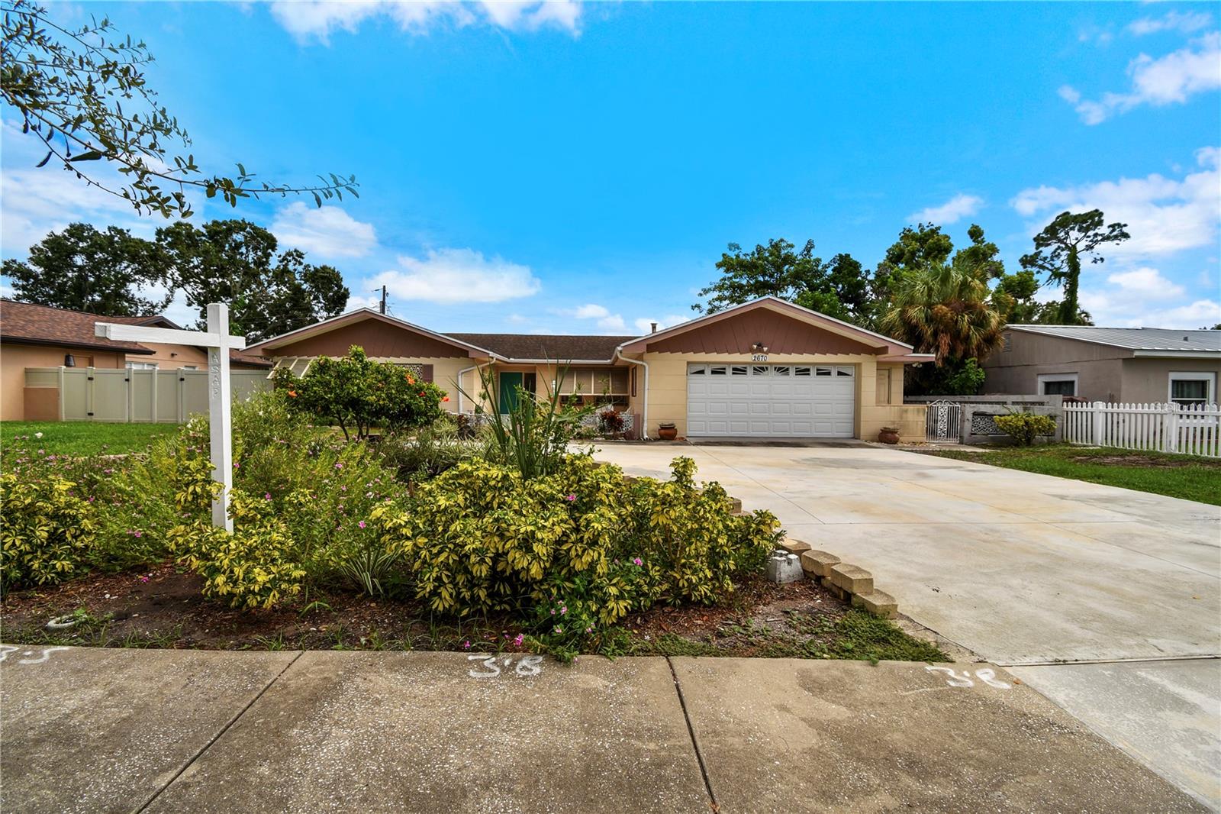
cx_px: 610
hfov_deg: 100.4
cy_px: 407
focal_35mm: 15
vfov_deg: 77.3
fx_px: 509
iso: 100
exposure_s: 1/500
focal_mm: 10
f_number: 7.1
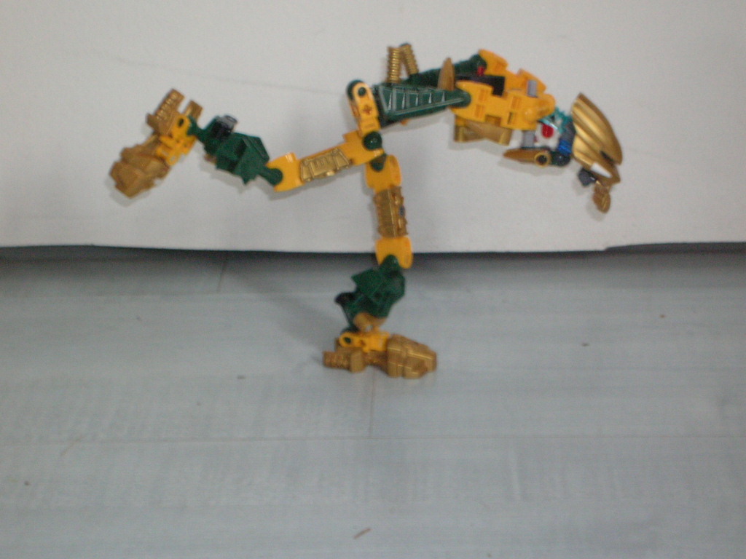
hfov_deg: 18.7
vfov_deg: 14.1
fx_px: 2263
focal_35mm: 105
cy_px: 280
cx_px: 373
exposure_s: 1/4.9
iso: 200
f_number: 4.9
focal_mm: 17.4
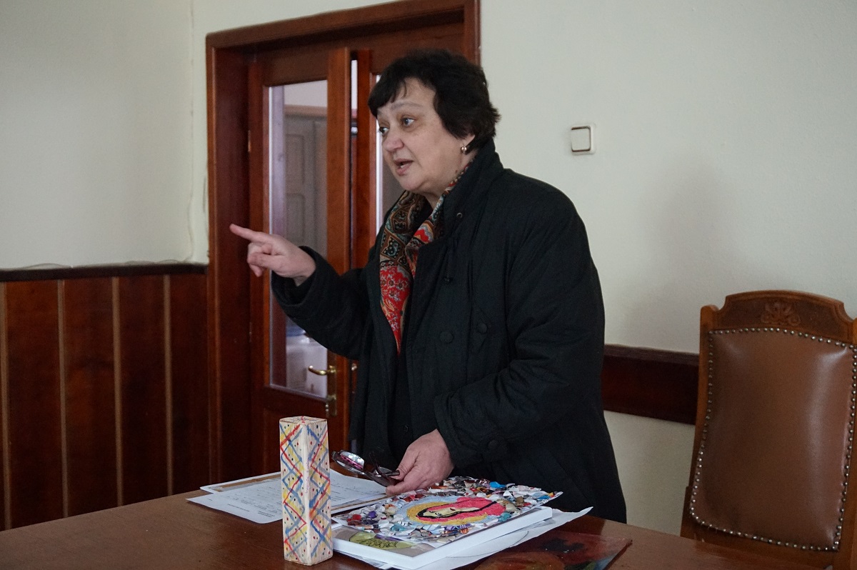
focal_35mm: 45
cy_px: 285
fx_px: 1070
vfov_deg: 29.8
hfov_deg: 43.6
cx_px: 428
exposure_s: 1/30
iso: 3200
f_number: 5
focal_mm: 30
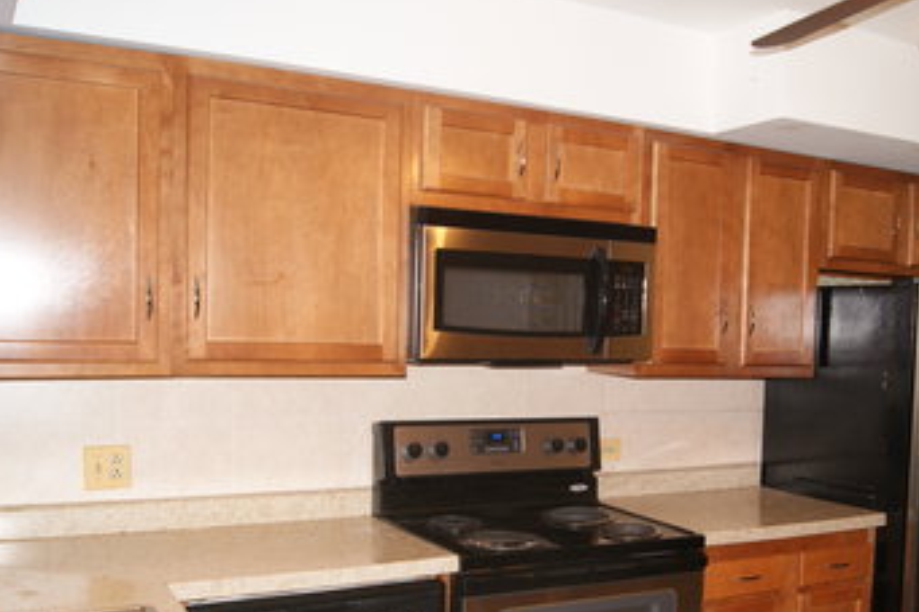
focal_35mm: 38
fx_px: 970
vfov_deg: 34.7
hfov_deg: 50.2
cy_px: 411
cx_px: 577
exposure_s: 1/60
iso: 400
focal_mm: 18
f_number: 5.6
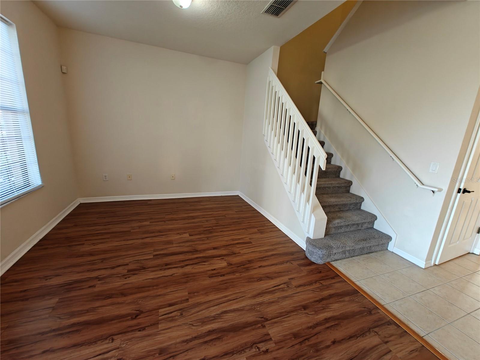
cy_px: 180
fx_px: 194
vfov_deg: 85.7
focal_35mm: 14
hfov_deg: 102.1
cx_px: 240
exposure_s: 1/60
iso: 200
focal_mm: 2.62
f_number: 2.2
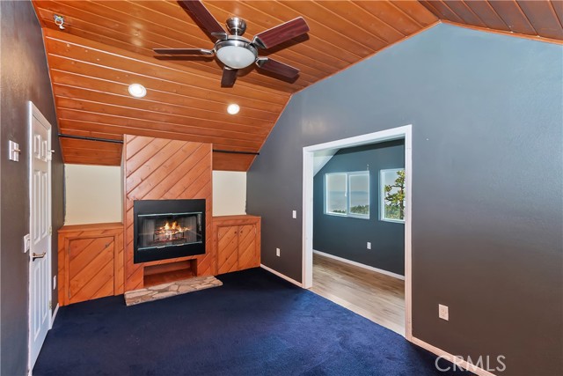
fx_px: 235
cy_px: 188
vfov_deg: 77.4
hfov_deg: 100.4
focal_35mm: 15
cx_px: 282
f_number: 8
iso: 400
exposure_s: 1/30
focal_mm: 10
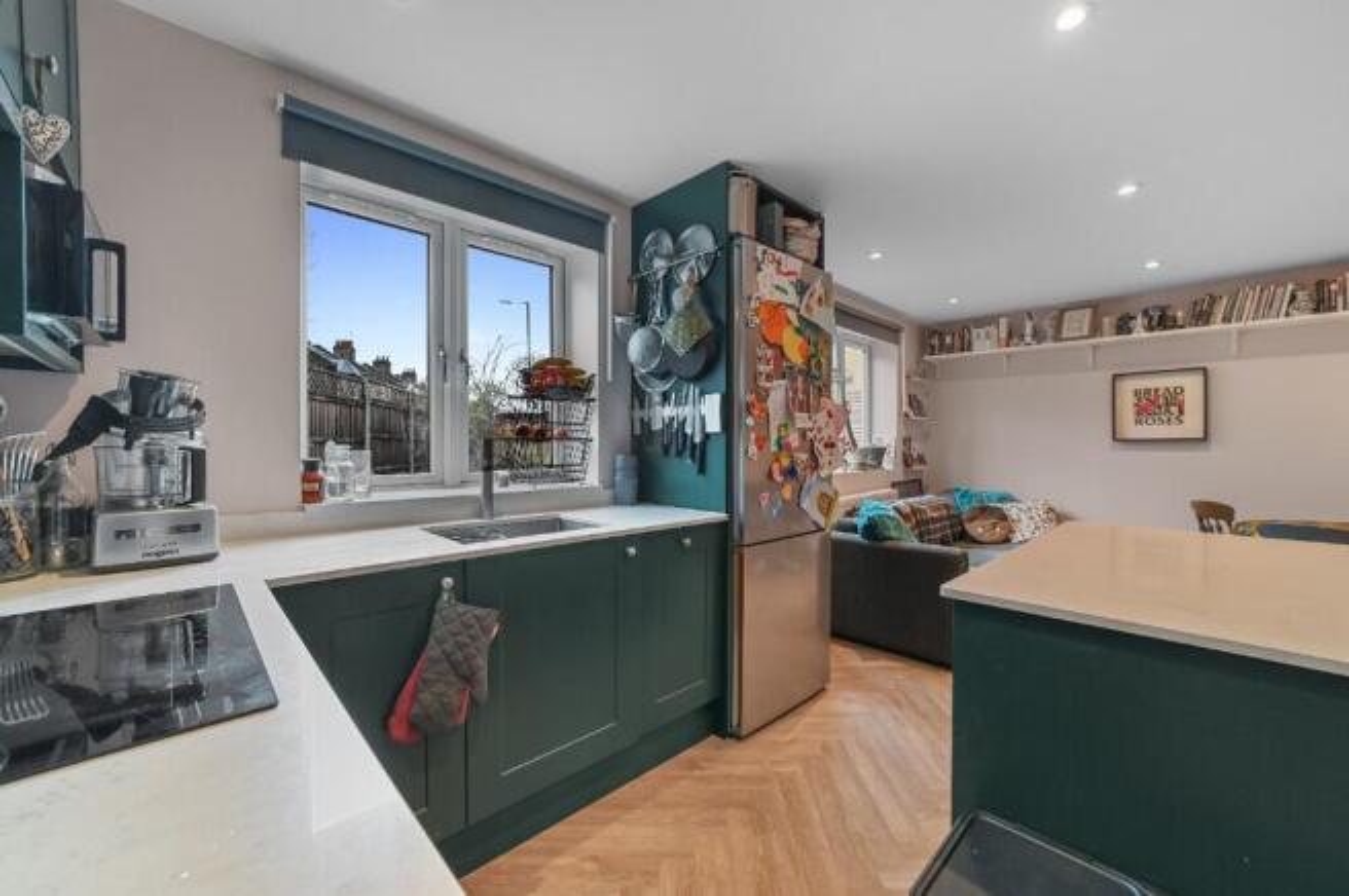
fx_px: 524
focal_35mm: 14
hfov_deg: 104.3
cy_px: 448
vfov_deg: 81.1
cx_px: 674
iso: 400
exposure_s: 2.5
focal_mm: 14
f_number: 8
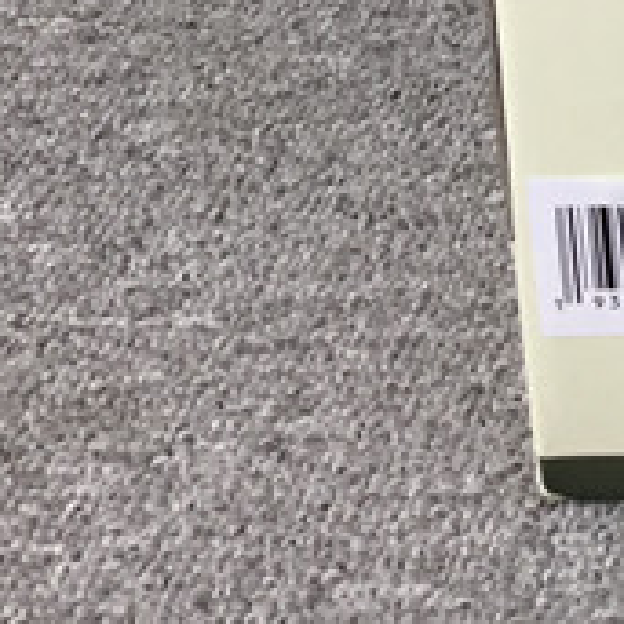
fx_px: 2937
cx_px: 1489
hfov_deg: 10.5
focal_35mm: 144
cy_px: -589
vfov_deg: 11.1
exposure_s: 1/60
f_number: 2.4
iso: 25
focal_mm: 3.3
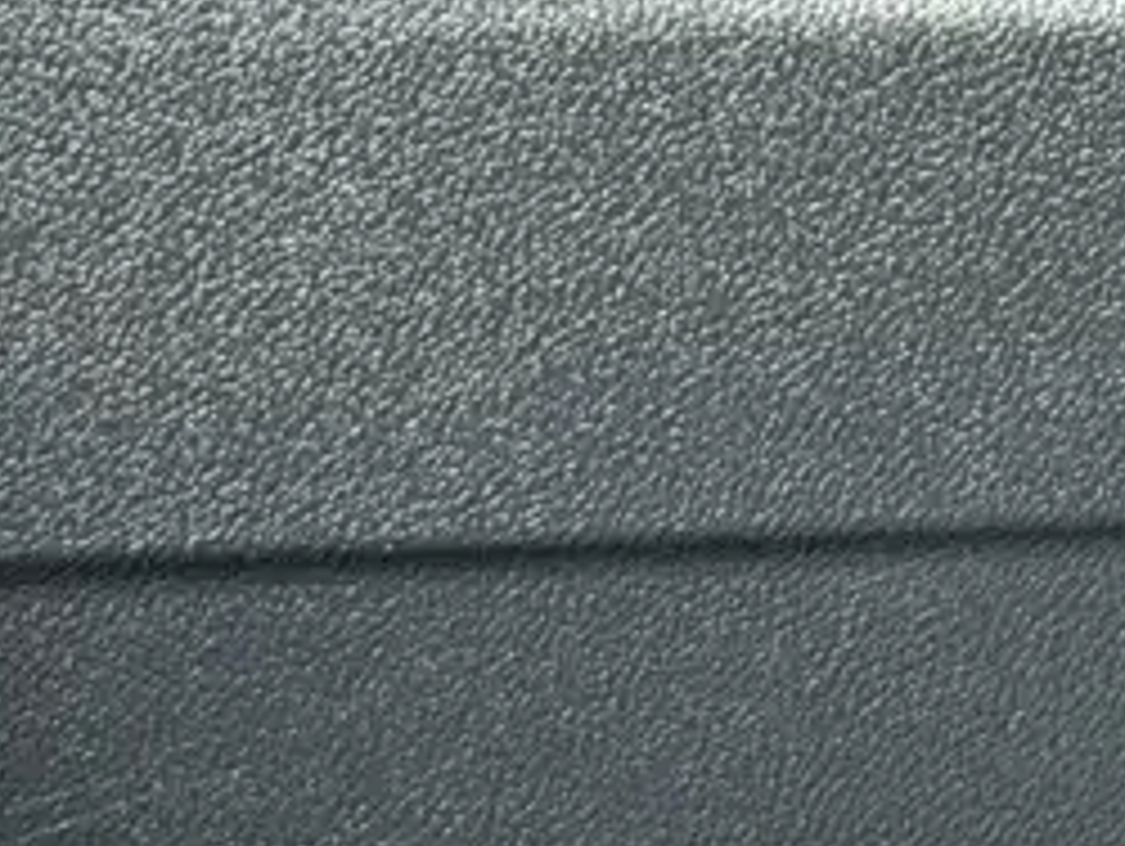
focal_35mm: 276
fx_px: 8978
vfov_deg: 5.2
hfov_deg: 6.8
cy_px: -1400
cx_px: 2668
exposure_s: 1/33
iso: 500
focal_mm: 6.76
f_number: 1.78
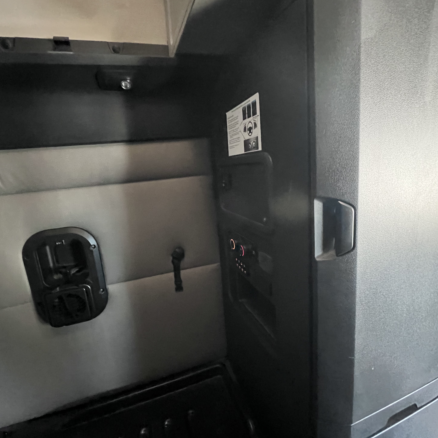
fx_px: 229
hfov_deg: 87.4
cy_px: 212
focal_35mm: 16
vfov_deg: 87.4
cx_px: 211
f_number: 1.8
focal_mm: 1.57
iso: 1600
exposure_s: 1/30
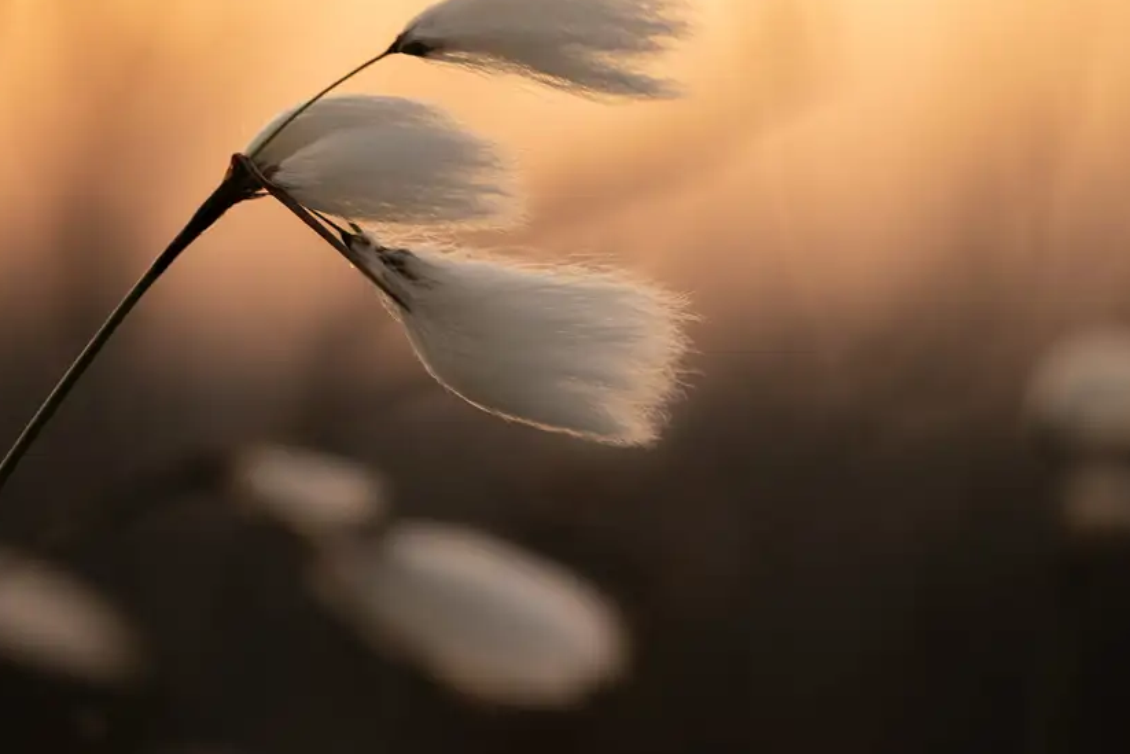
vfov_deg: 2.2
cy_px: 316
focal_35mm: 622
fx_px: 19526
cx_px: 552
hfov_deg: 3.3
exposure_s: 1/200
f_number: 5.6
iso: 100
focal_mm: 400
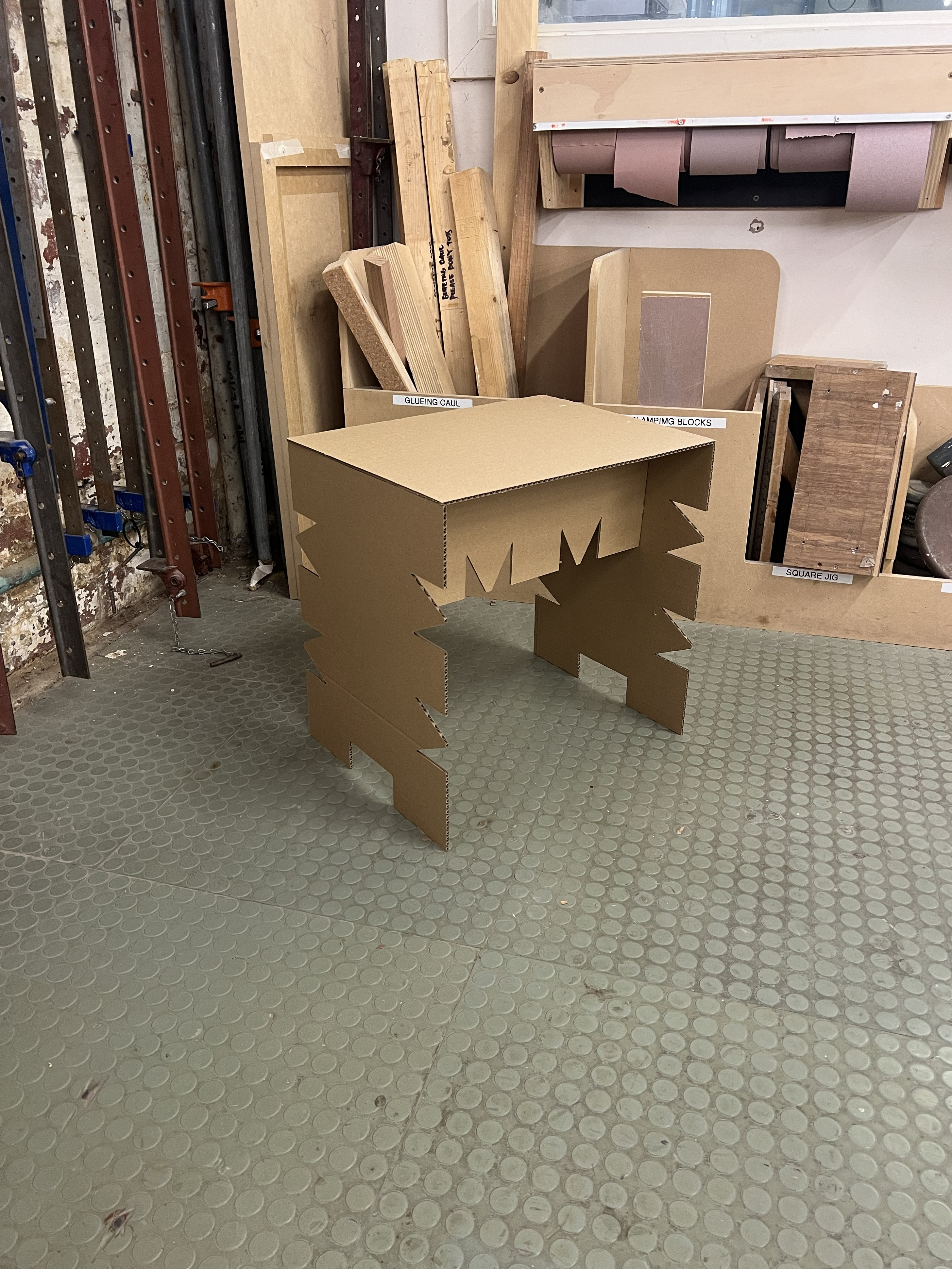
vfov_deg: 65.3
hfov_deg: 51.3
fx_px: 990
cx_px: 493
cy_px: 623
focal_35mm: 27
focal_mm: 5.7
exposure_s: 1/50
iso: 160
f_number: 1.5
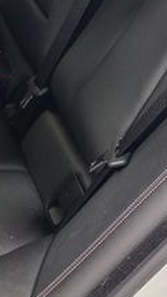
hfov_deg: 15.9
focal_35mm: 74
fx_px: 583
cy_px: -1
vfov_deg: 27.0
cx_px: -15
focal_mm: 6.3
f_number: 1.7
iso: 800
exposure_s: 1/120
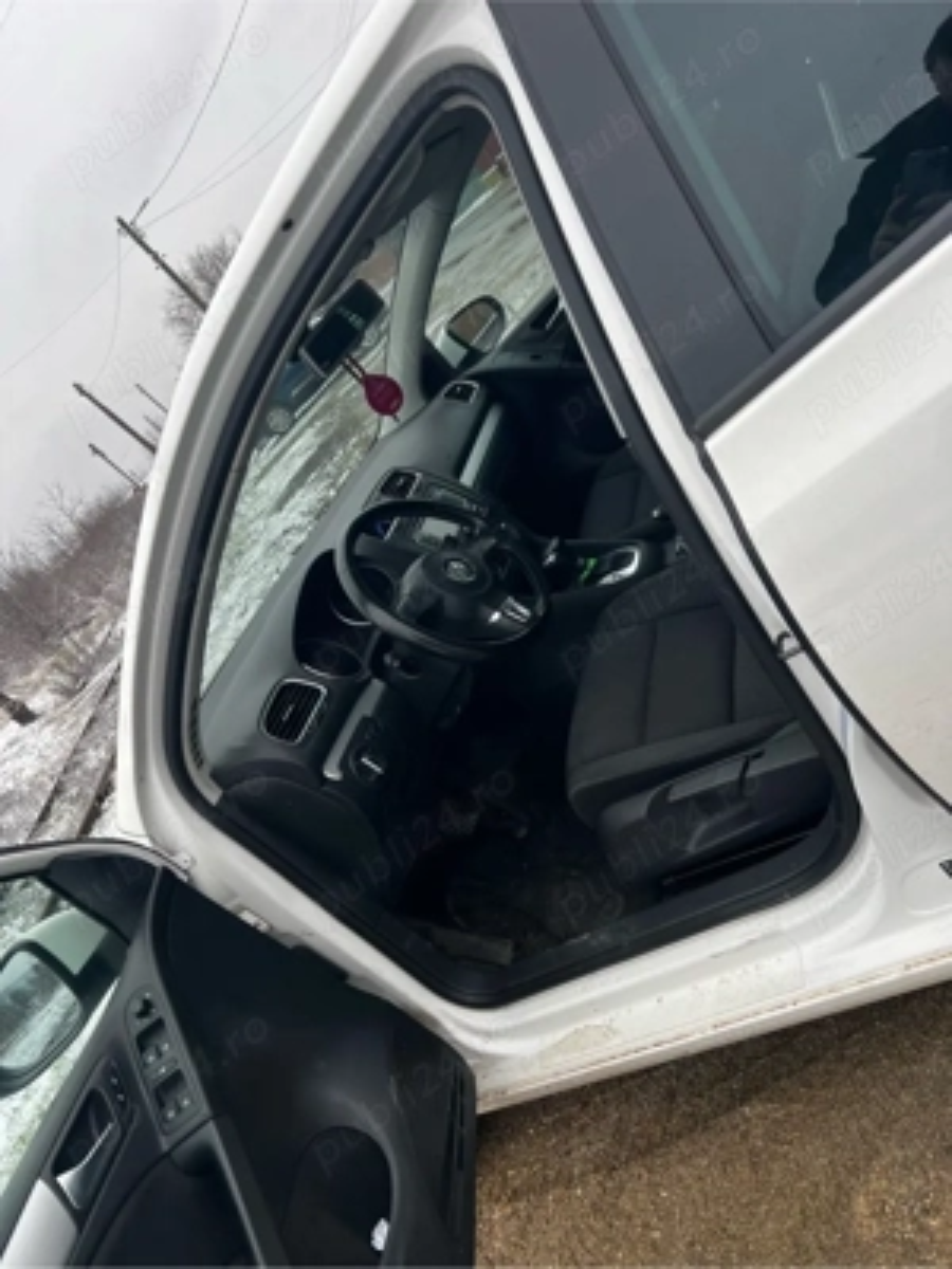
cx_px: 476
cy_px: 634
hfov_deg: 53.1
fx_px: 953
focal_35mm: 26
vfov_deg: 67.3
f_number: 1.5
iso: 50
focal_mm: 5.7
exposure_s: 1/497
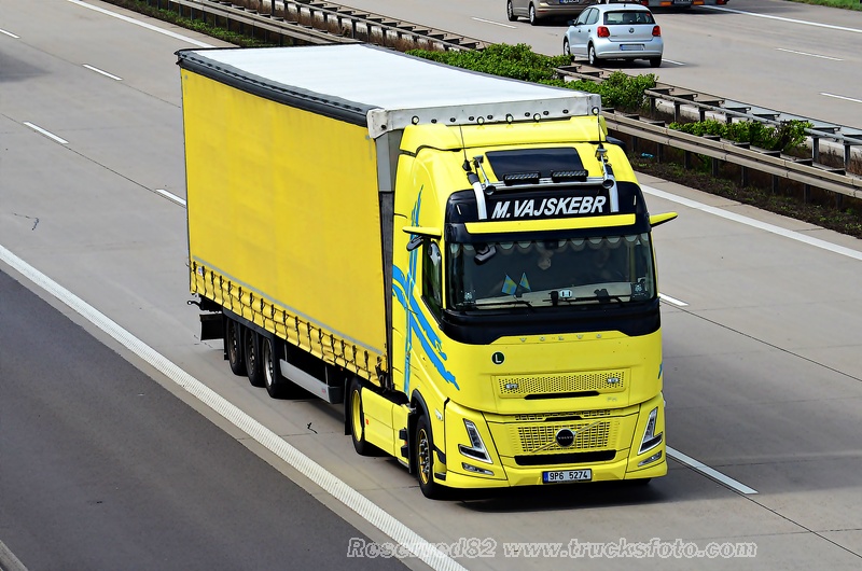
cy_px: 286
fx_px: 5018
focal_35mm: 210
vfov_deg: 6.5
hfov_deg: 9.8
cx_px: 431
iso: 800
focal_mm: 140
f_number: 10
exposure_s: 1/1250
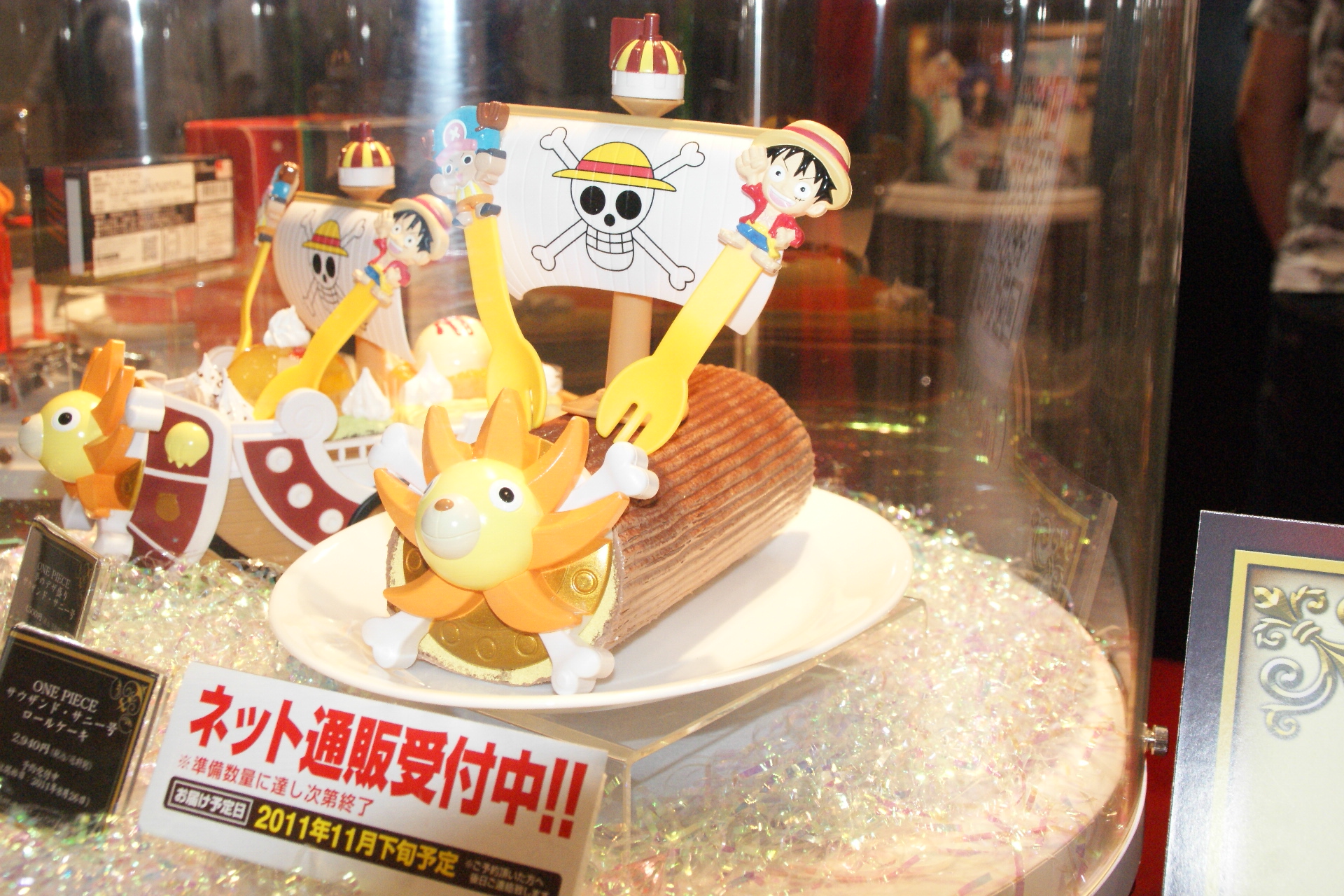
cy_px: 448
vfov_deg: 31.9
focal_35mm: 42
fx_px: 1568
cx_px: 672
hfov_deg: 46.4
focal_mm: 28
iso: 1600
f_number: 8
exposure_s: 1/160
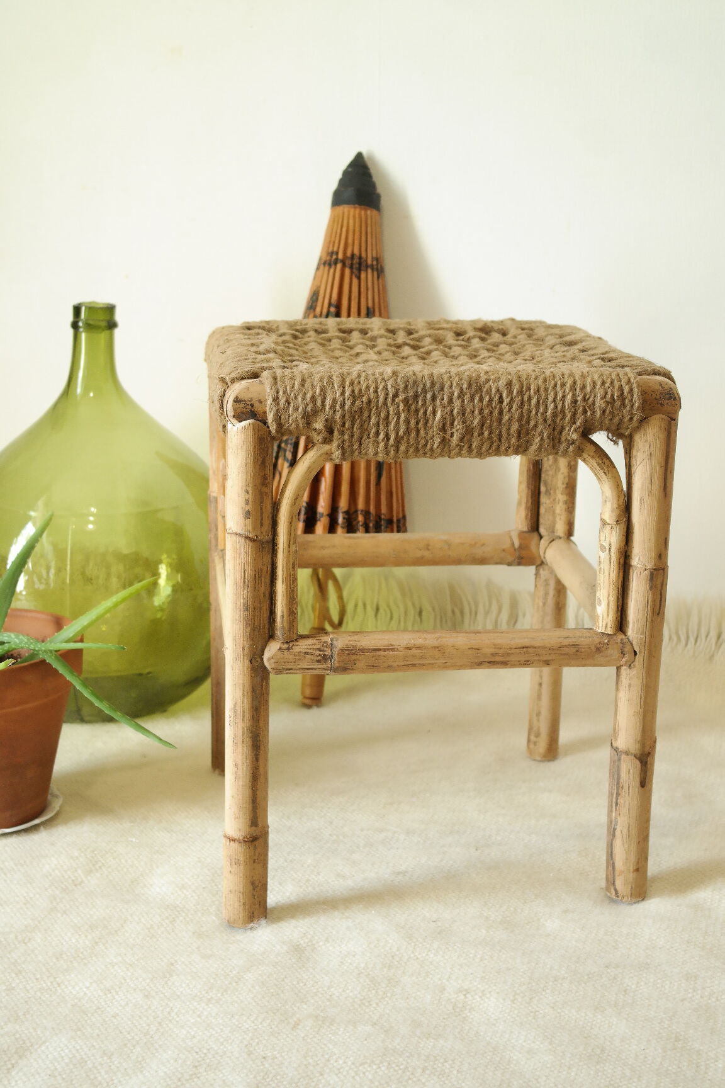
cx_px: 362
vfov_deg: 37.5
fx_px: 1601
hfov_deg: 25.5
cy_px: 544
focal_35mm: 53
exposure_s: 1/30
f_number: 5.6
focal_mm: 35
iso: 800
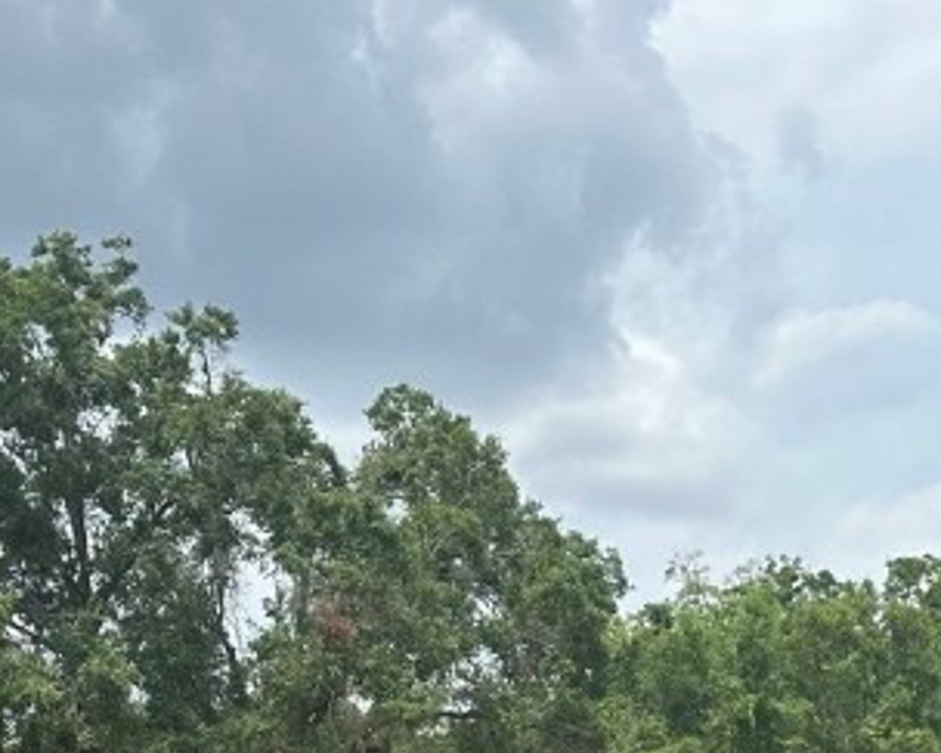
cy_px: 992
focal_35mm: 79
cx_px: 585
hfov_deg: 24.1
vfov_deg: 18.1
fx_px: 2199
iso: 80
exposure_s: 1/3717
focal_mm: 6.86
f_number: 1.78
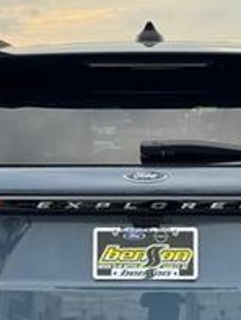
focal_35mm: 123
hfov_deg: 12.1
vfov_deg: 15.9
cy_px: 263
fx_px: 1141
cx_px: 143
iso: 64
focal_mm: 6.76
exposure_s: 1/412
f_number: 1.78
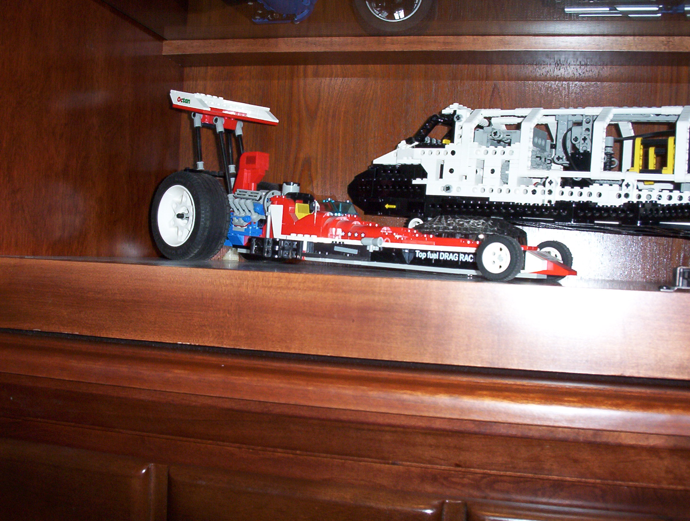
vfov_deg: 37.0
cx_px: 345
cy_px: 260
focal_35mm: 39
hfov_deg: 47.8
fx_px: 779
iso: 140
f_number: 4.5
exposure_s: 1/30
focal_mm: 6
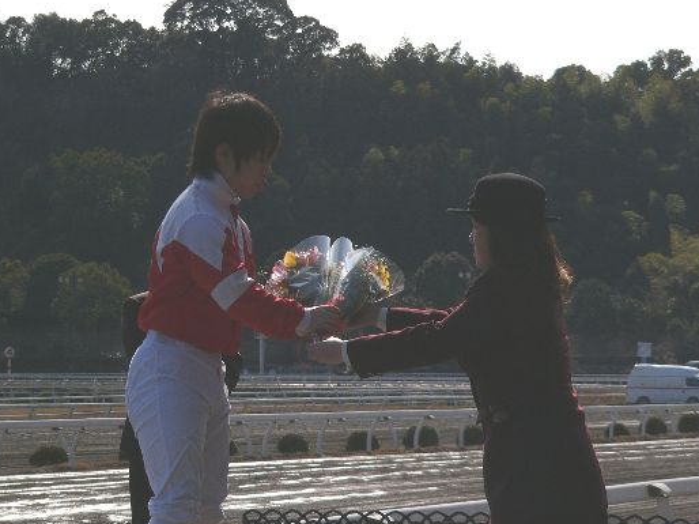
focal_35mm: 152
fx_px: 3068
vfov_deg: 9.8
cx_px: 360
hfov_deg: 13.0
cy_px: 231
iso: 50
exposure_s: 1/1300
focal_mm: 20.2
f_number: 8
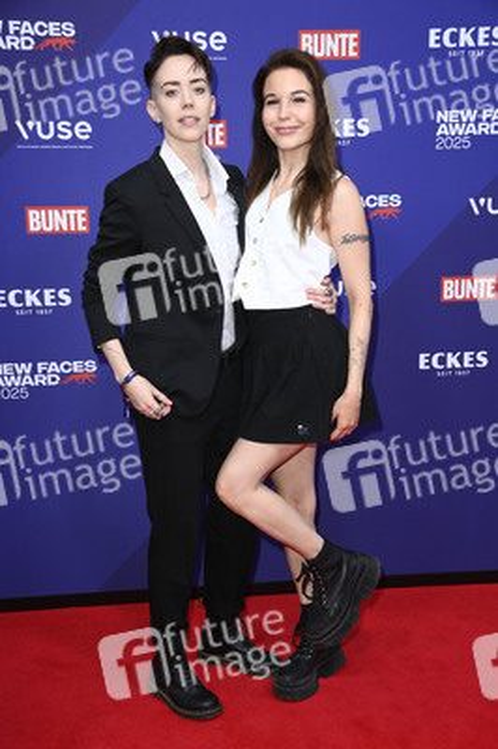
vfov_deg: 43.6
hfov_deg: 29.8
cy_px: 374
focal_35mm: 45
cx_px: 249
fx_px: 935
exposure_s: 1/250
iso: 800
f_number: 5.6
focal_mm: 45
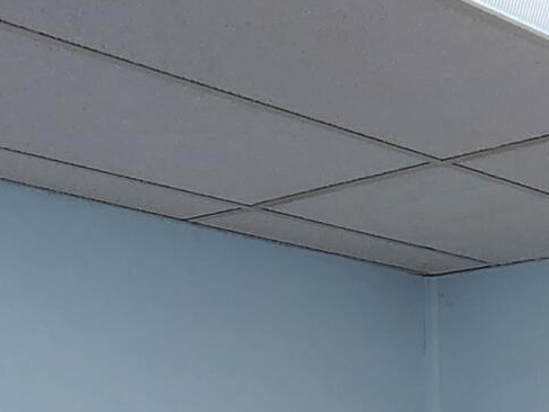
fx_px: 1269
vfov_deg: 13.9
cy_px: 948
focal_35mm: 80
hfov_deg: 23.1
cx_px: 592
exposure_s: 1/60
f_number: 2.2
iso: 64
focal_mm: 2.2
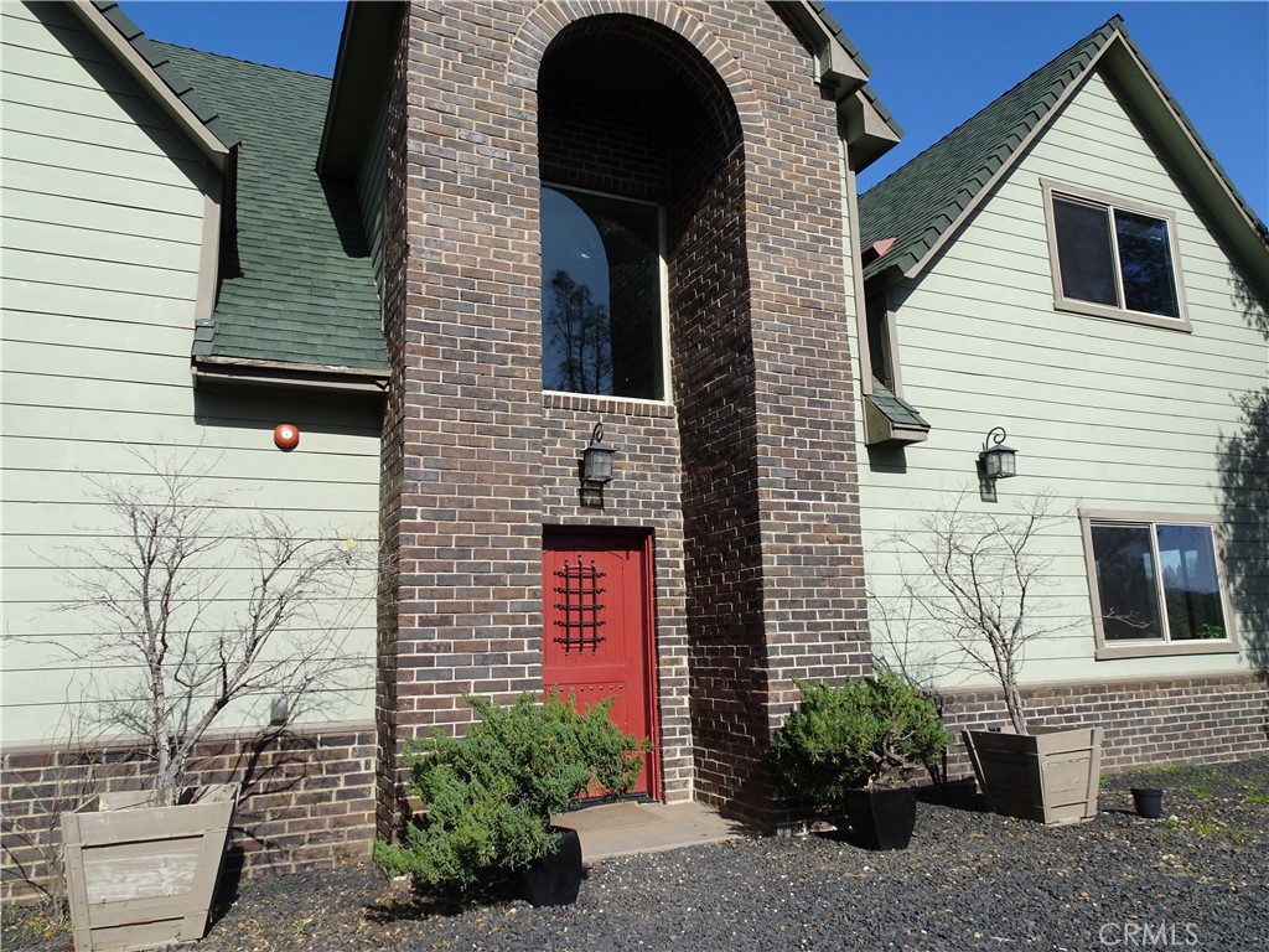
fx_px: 880
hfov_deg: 71.6
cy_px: 476
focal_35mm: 24
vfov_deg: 56.8
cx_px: 634
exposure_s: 1/1000
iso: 80
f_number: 3.5
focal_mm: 4.1
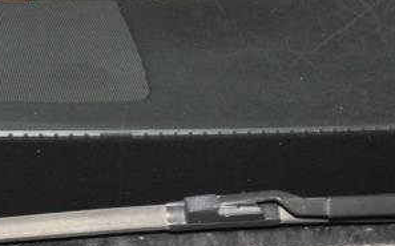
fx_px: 1248
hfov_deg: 17.2
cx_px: -82
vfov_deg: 10.8
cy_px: -136
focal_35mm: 116
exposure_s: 1/60
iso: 800
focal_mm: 22
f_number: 5.6
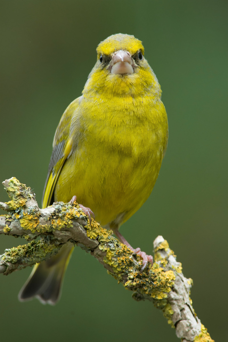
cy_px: 171
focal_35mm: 750
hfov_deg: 1.8
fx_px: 7124
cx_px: 114
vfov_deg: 2.7
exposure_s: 1/100
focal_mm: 500
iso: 1000
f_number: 9
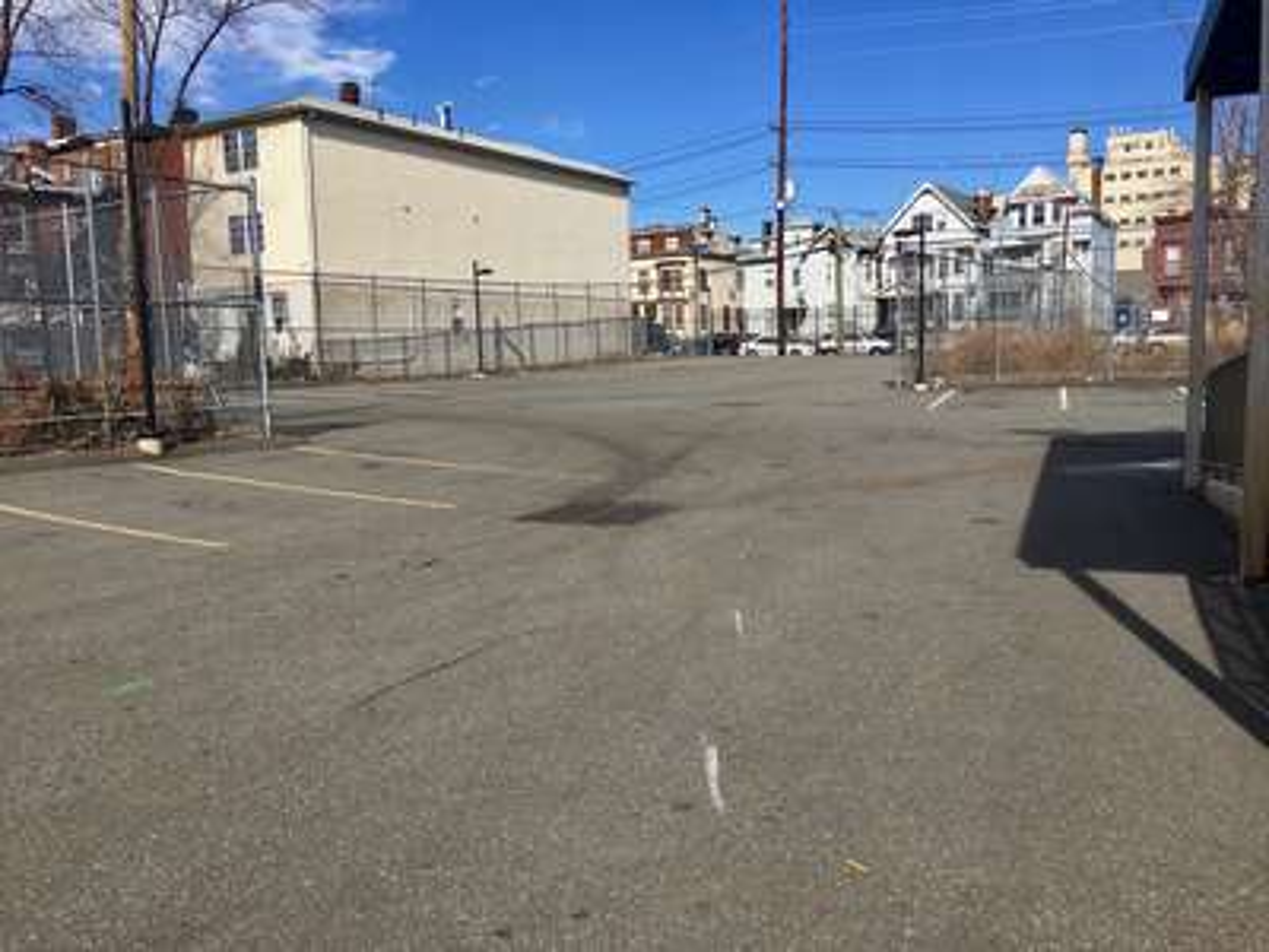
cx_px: 634
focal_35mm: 29
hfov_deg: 61.7
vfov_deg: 48.2
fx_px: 1063
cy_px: 476
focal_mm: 4.15
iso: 25
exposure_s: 1/2024
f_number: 2.2
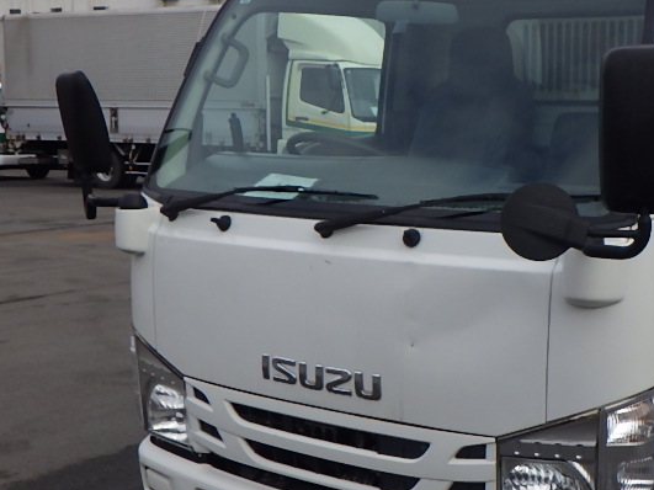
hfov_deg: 34.5
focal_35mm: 54
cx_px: 522
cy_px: 246
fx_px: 1020
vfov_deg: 27.0
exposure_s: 1/800
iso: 125
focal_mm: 5
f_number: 4.2
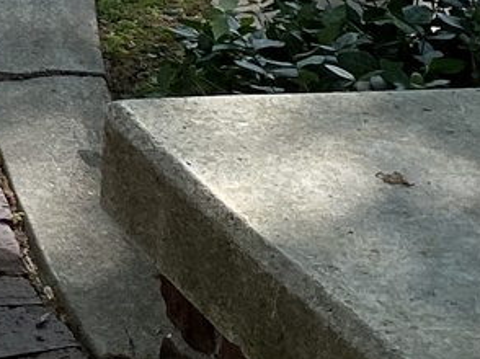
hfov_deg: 9.4
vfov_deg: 7.5
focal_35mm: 177
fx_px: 2452
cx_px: -846
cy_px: -669
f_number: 1.8
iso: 32
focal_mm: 4.25
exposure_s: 1/673
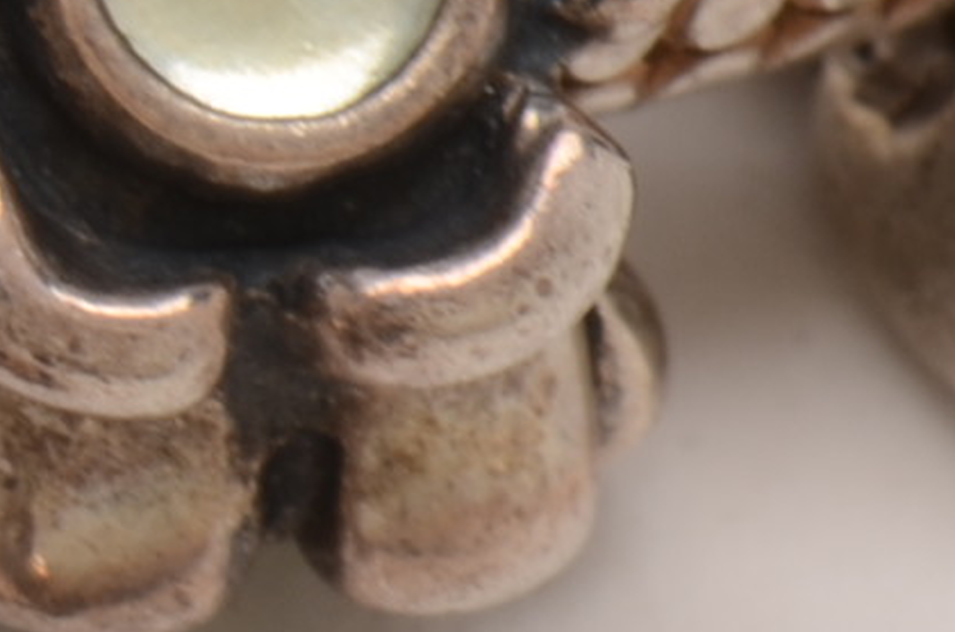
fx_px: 19796
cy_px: 384
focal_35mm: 748
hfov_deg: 2.7
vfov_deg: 1.8
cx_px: -1608
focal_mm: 85
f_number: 29
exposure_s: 1/160
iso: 100
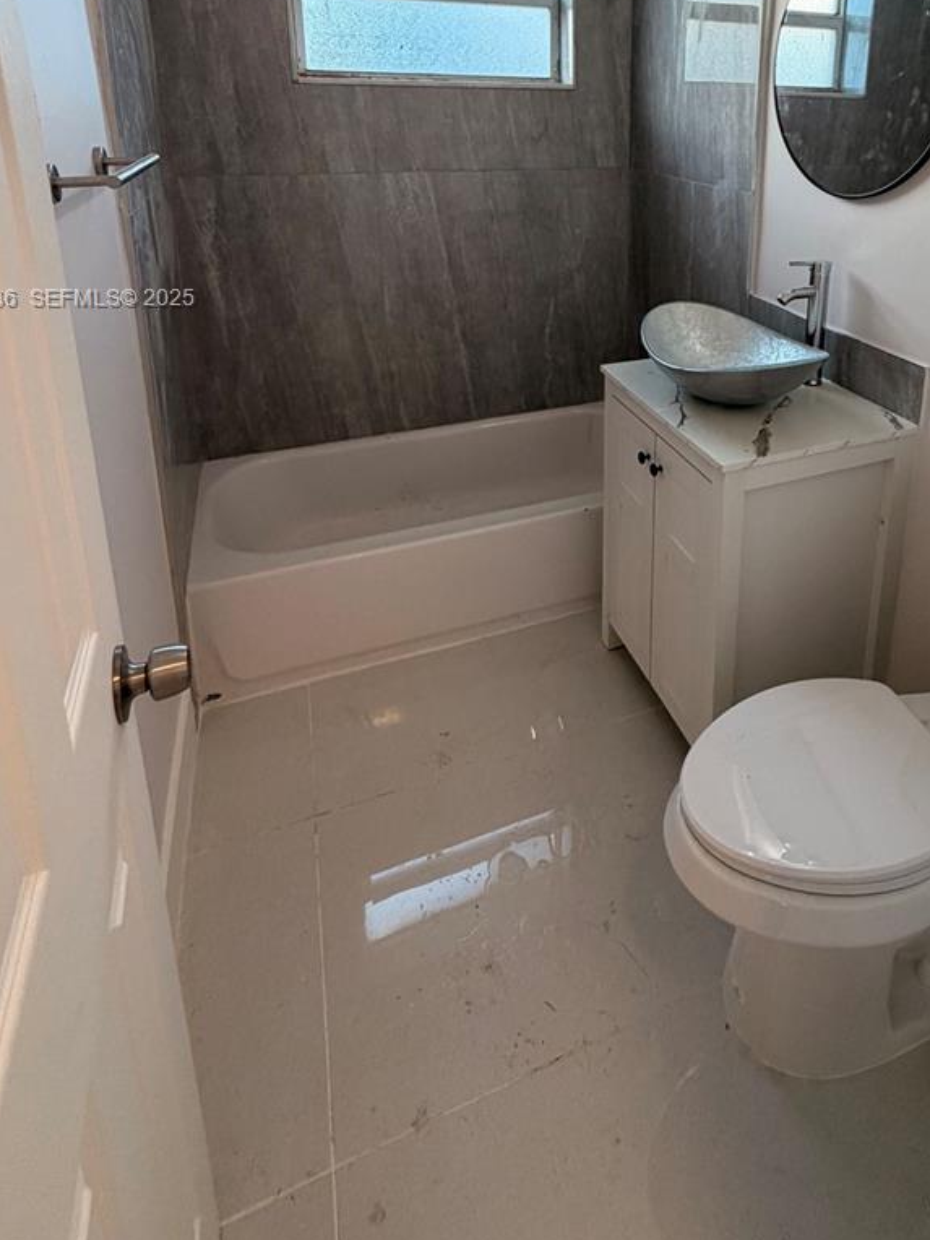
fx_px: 788
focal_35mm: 22
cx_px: 625
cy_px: 300
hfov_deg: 59.6
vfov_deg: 70.9
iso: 160
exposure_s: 1/120
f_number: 2.2
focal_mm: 2.22
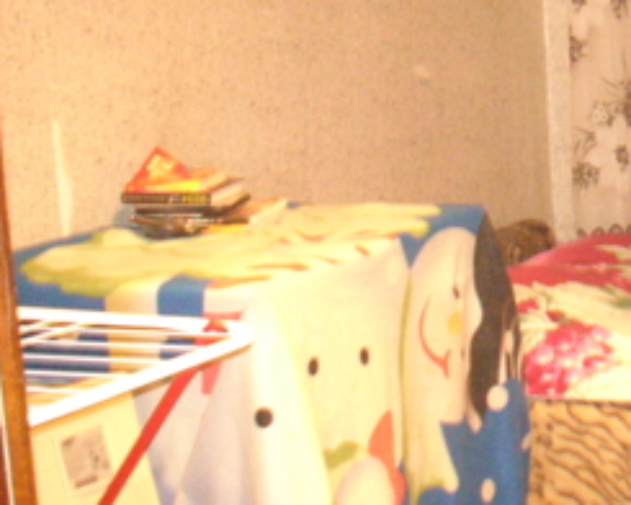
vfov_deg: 18.9
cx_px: 698
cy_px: 146
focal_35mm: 81
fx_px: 1513
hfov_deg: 22.2
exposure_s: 1/4
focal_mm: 6.2
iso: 800
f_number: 2.8
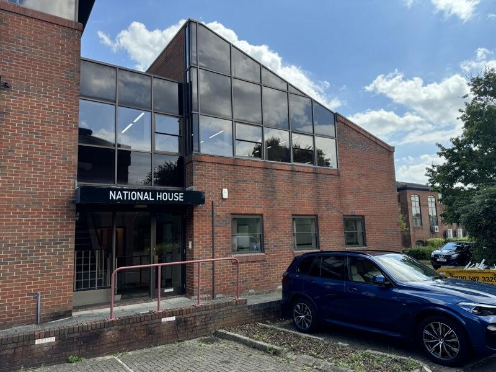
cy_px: 186
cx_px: 248
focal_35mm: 24
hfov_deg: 71.6
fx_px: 344
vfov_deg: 56.8
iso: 80
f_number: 1.78
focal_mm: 6.76
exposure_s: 1/1425
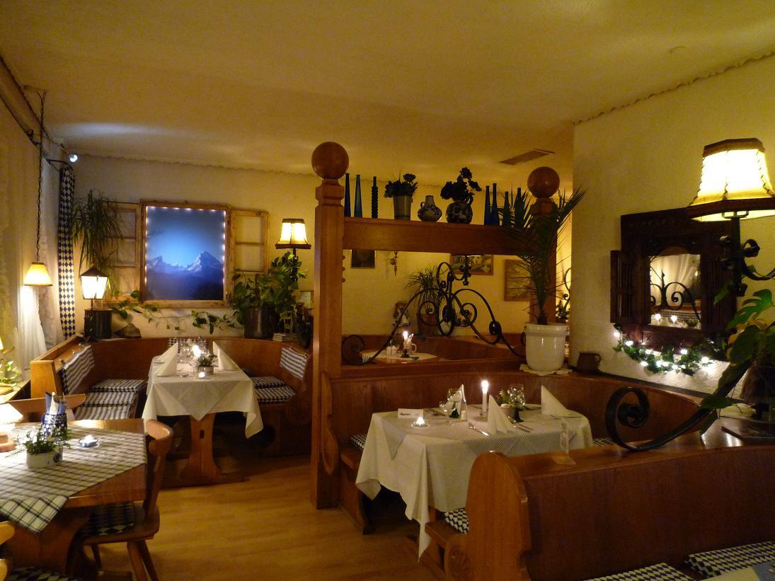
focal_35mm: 25
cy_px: 290
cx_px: 388
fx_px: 560
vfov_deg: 54.9
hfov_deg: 69.4
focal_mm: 4.4
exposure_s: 1/8
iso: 400
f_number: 2.8
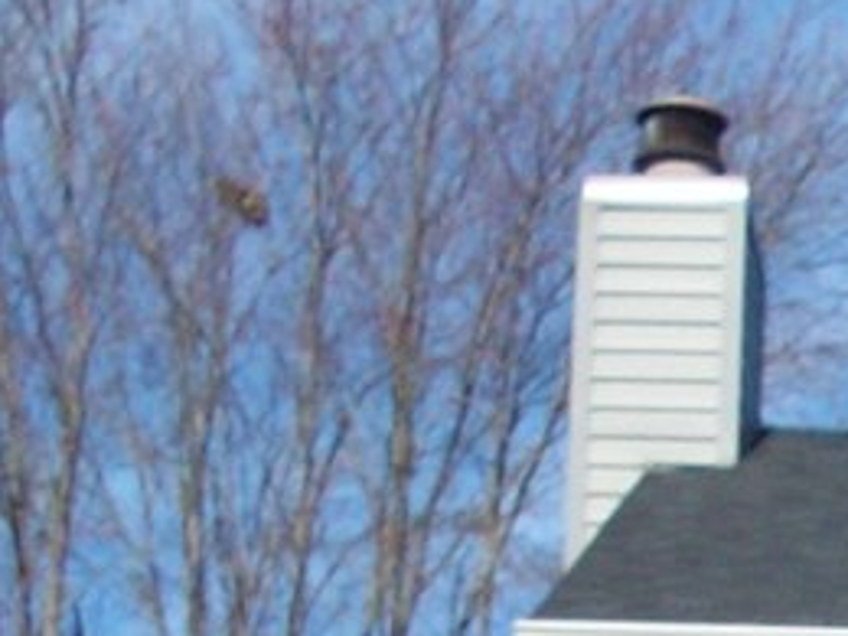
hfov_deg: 9.8
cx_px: 1667
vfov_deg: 7.4
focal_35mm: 188
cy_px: 1546
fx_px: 4606
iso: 80
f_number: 5.5
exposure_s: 1/402
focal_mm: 5.7
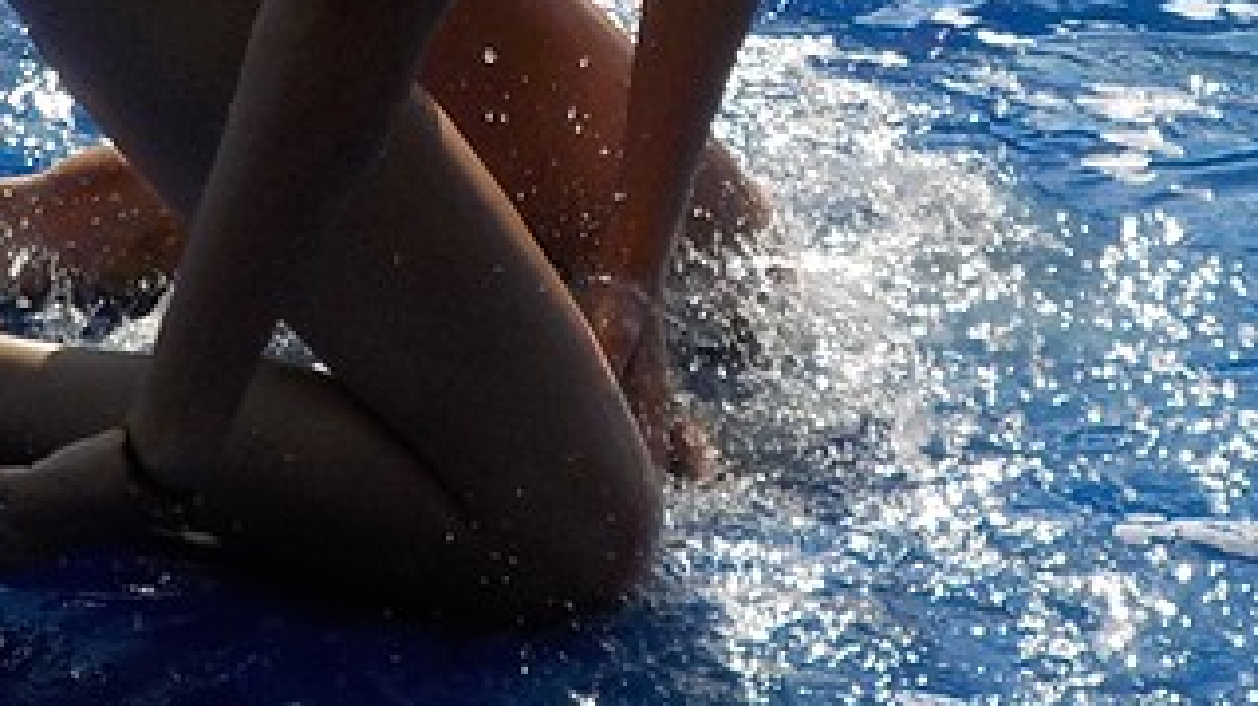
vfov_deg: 11.4
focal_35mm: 105
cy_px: 39
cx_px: 599
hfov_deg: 20.4
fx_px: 3500
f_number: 6.6
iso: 125
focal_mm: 4.1
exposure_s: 1/640
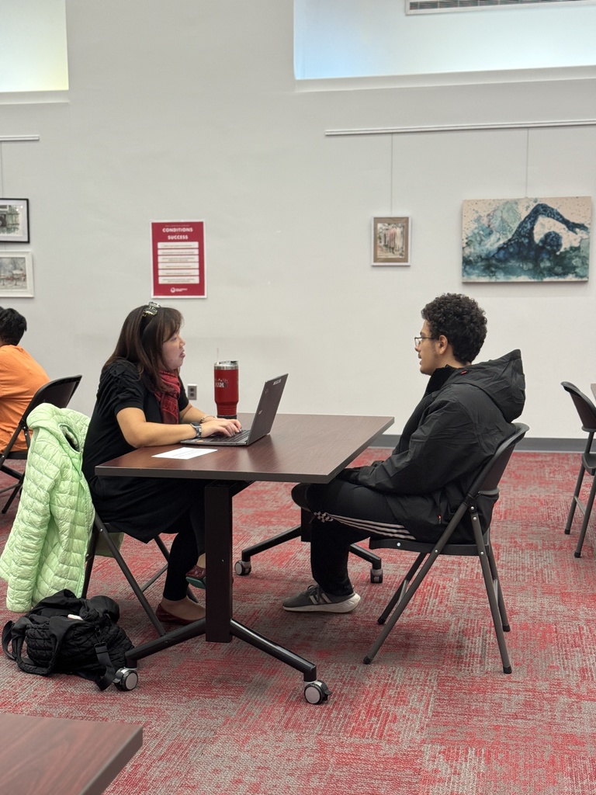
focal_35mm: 48
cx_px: 298
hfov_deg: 30.3
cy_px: 398
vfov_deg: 39.7
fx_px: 1102
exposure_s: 1/60
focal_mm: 6.76
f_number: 1.78
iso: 100
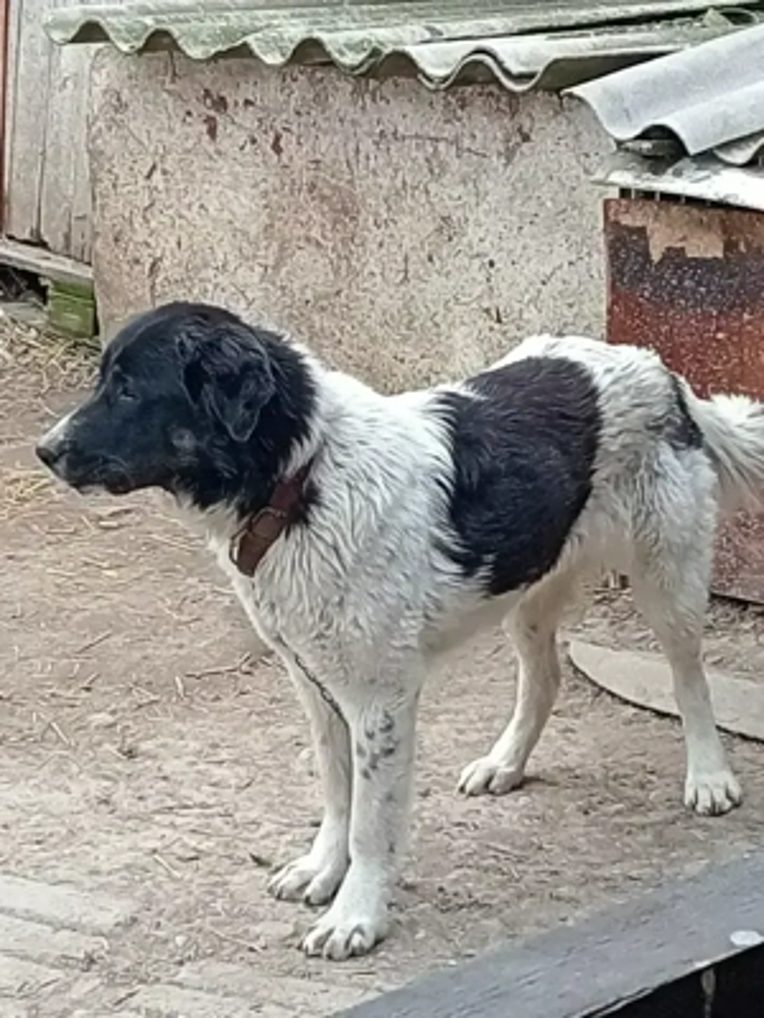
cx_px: 382
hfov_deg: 13.7
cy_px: 509
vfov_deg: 18.2
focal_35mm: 108
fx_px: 3178
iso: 100
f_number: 1.8
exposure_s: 1/312
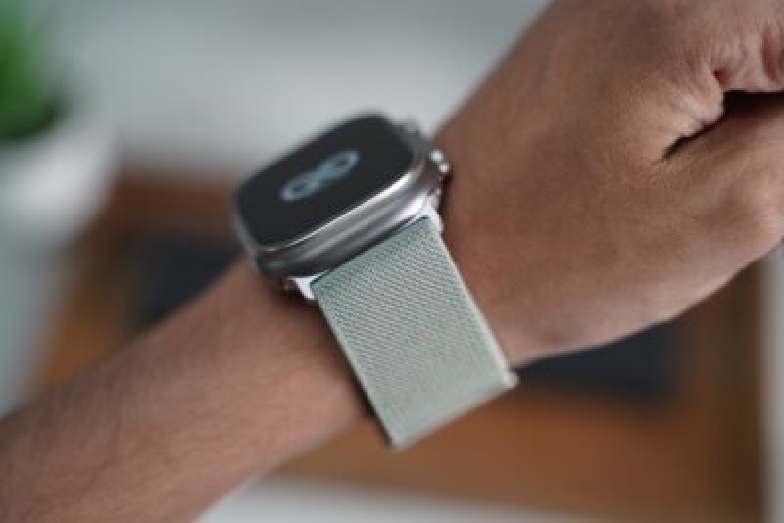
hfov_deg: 32.4
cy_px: 262
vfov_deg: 21.9
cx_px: 392
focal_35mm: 62
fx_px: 1351
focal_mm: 62
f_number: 2.8
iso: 800
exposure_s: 1/90
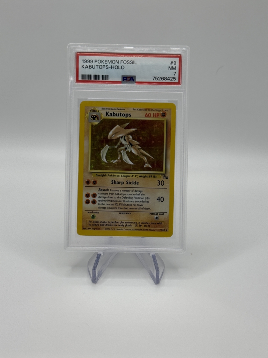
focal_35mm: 48
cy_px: 179
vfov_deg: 39.7
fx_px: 495
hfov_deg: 30.3
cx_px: 134
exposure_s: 1/418
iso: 64
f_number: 1.78
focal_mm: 6.76
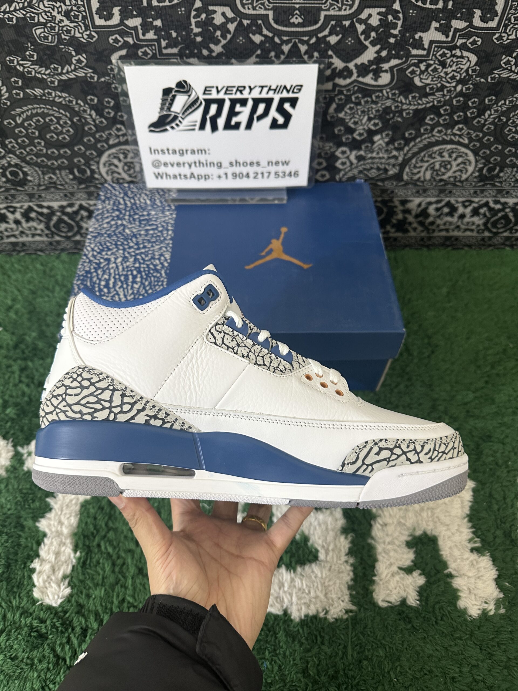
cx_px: 259
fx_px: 479
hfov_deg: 56.8
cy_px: 346
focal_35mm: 24
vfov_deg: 71.6
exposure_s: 1/50
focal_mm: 6.86
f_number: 1.78
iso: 250
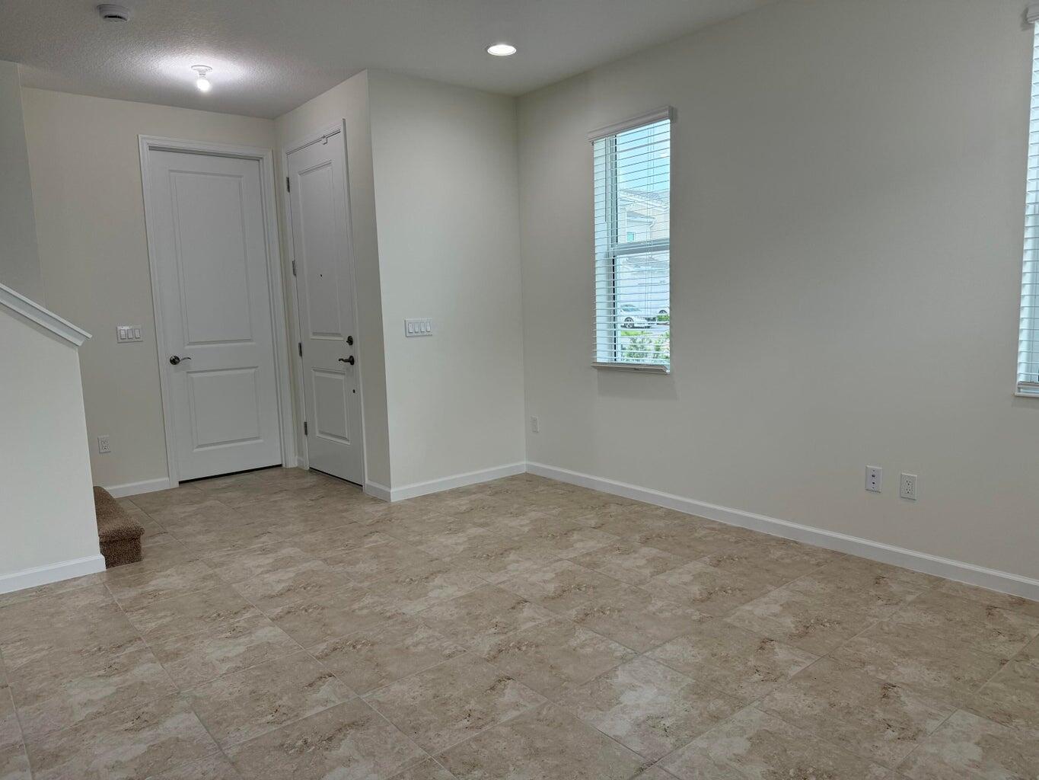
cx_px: 520
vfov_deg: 56.8
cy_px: 390
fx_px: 720
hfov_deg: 71.6
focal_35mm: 24
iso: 100
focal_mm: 6.76
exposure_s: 1/170
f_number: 1.78
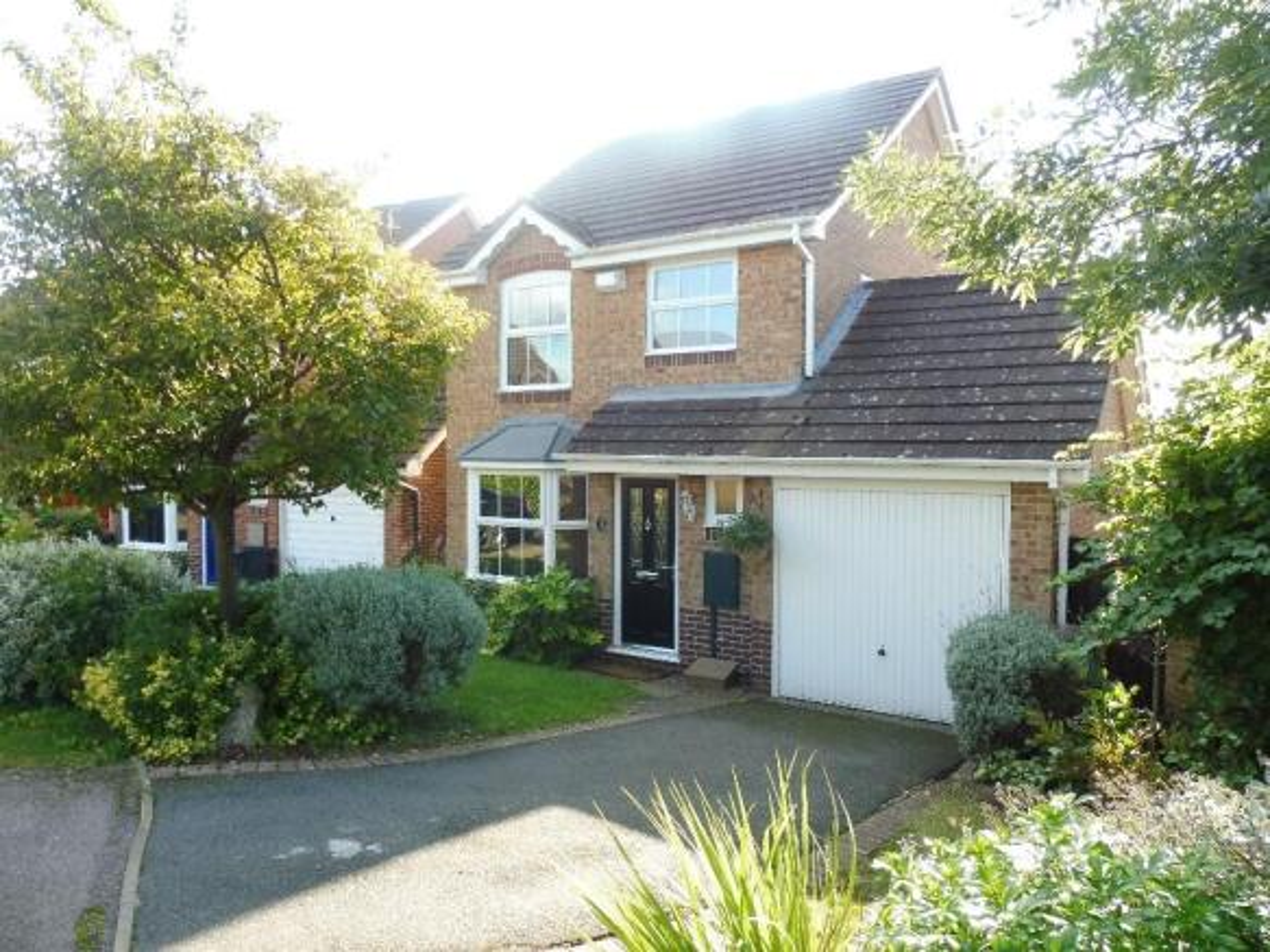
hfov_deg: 71.6
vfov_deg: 56.8
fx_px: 880
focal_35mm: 24
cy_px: 476
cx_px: 635
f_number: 4
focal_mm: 4.3
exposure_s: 1/125
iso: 100
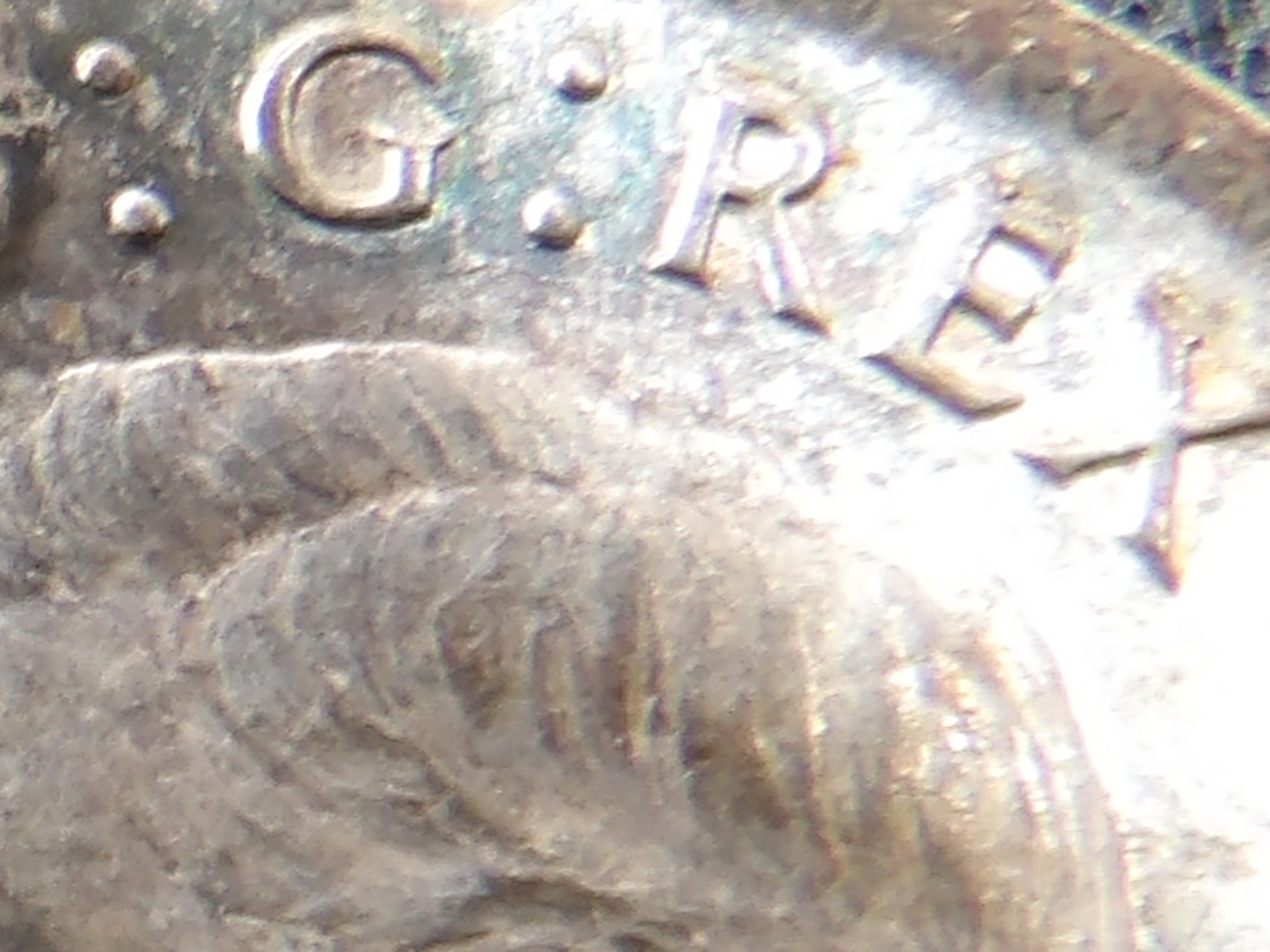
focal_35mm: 129
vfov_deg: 11.3
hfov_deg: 13.2
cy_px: 1128
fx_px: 4733
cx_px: -1292
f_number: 4.1
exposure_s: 1/22
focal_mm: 4.2
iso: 200
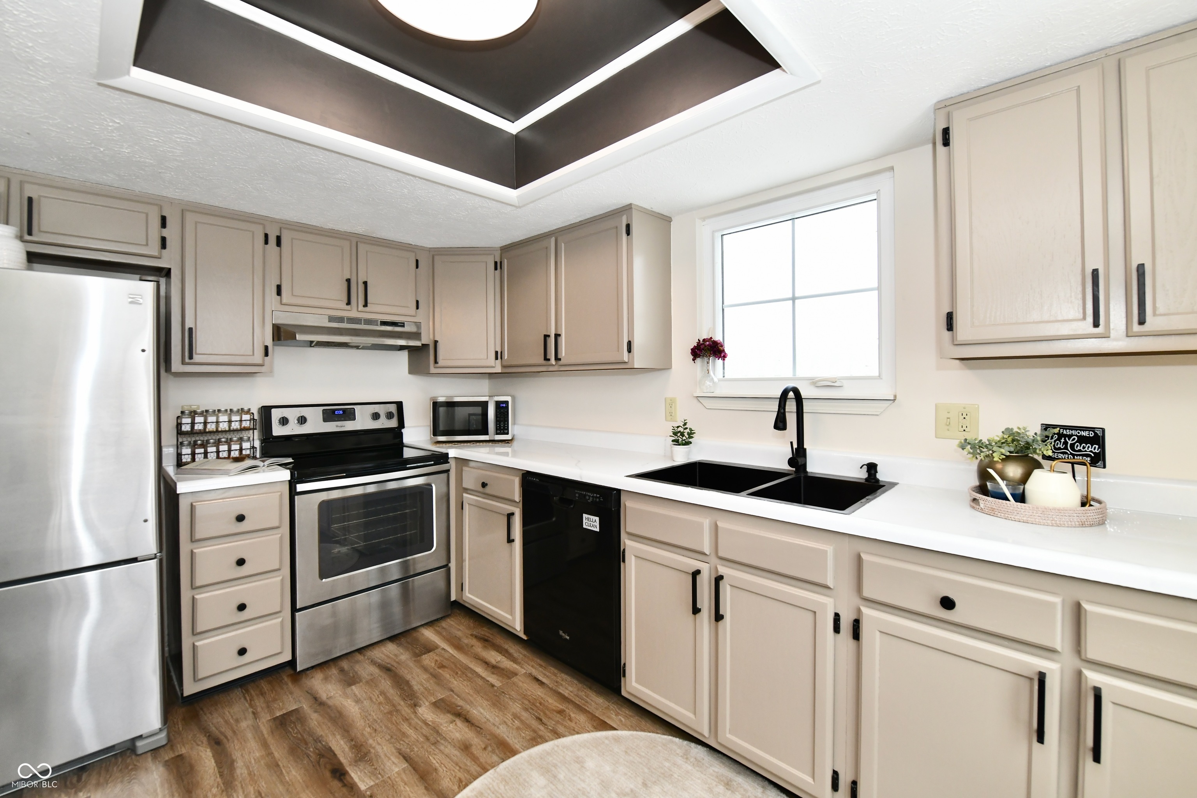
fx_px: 465
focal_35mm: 14
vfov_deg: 81.2
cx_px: 598
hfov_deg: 104.3
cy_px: 399
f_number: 7.1
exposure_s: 1/100
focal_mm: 14
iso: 1000
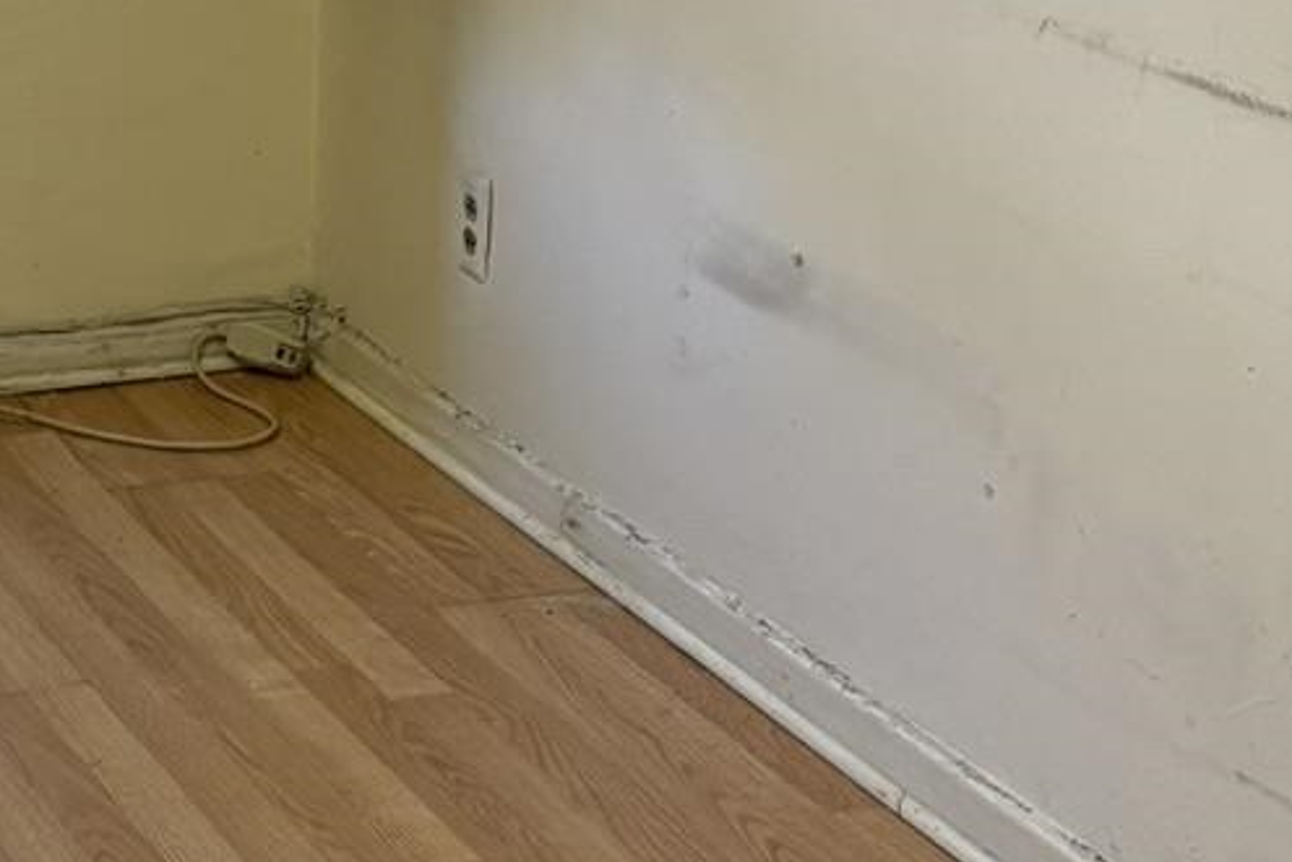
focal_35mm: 103
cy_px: 346
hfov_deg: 18.7
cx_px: -294
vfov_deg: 13.3
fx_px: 3697
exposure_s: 1/60
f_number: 1.78
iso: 250
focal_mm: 6.76
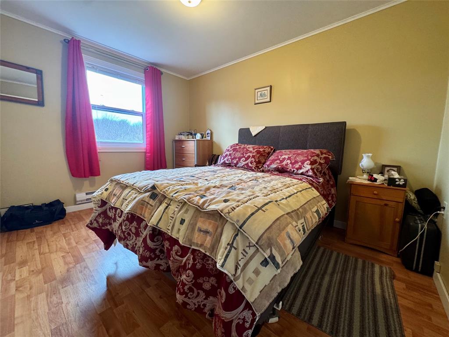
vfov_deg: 85.7
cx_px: 224
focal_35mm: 14
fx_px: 182
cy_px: 168
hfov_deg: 102.1
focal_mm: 2.22
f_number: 2.2
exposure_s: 1/60
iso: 250
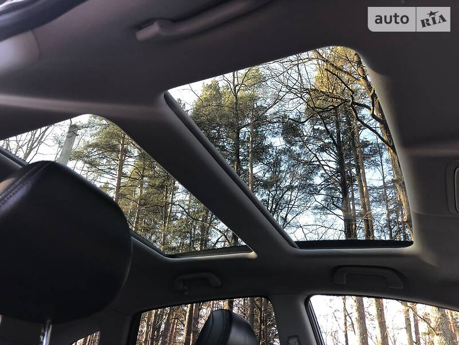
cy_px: 172
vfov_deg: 49.7
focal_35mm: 28
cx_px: 230
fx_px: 371
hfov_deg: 63.4
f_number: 1.8
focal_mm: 4
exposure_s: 1/30
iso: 20
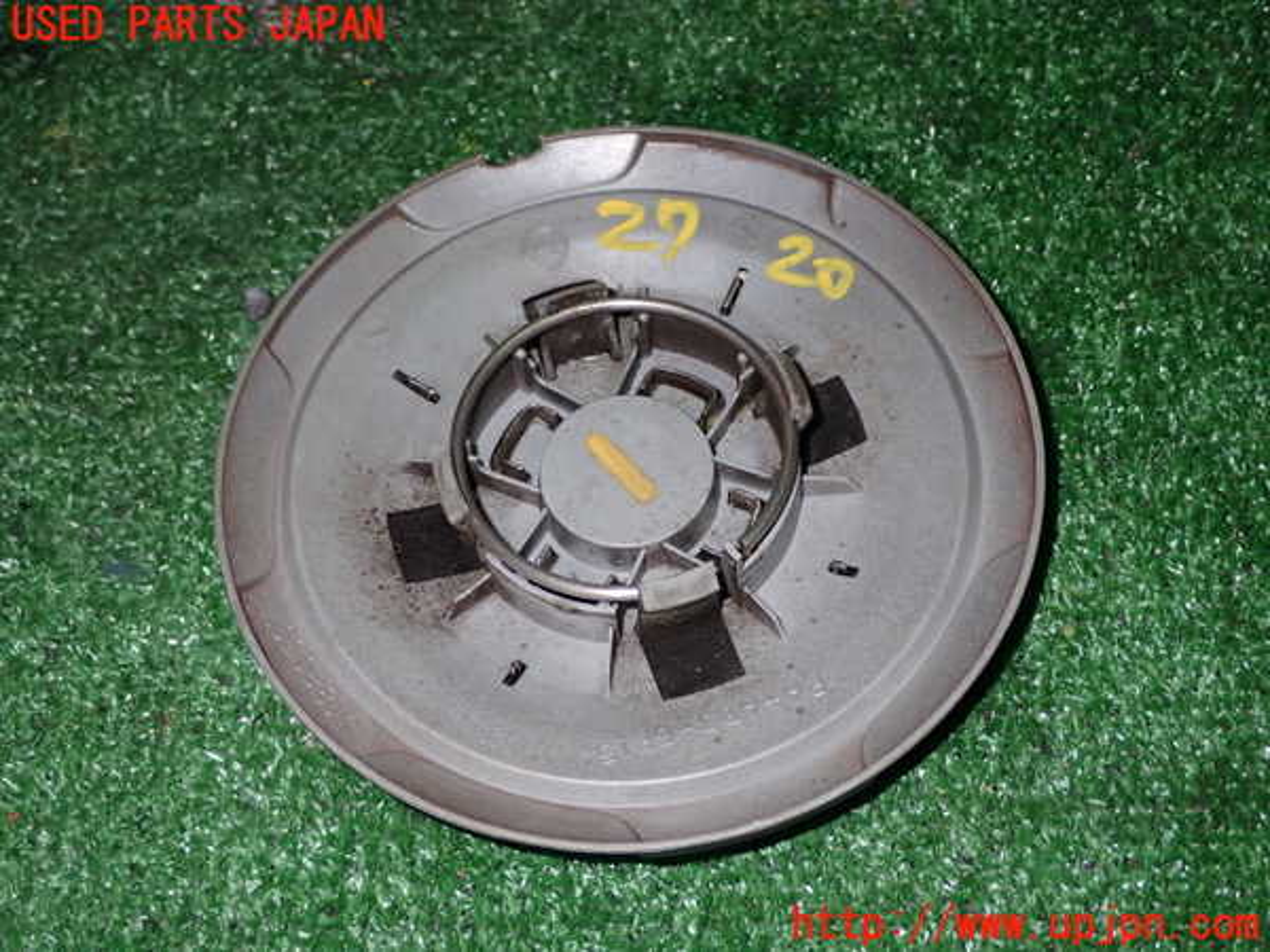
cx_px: 635
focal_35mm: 50
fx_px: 1834
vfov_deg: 29.1
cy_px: 476
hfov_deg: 38.2
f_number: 9
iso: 400
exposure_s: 1/50
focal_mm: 9.01
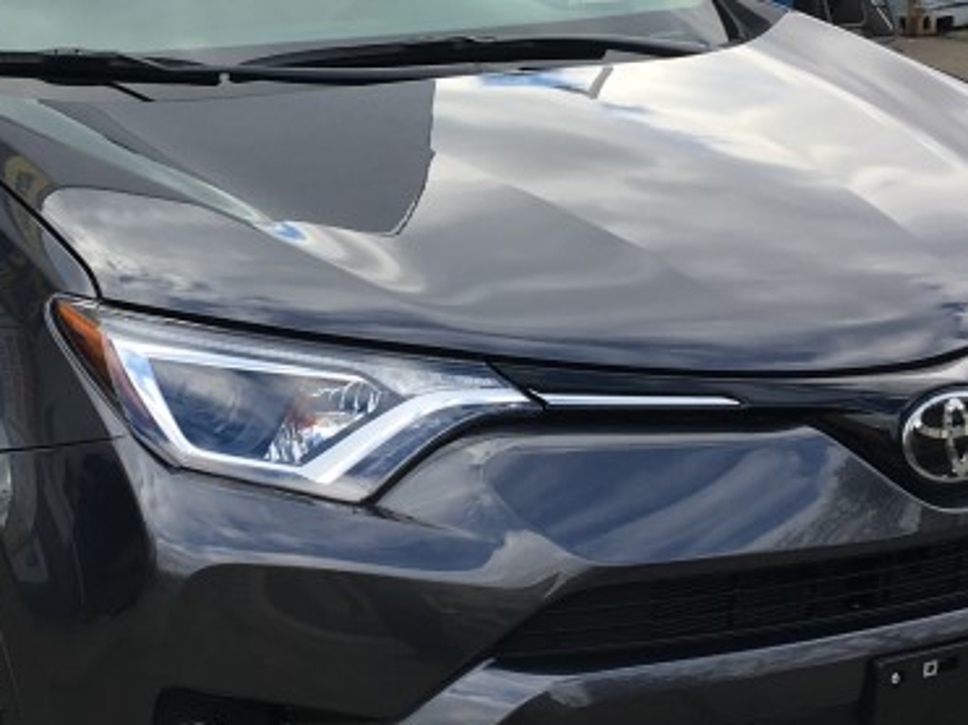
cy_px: 271
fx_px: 2236
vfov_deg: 18.4
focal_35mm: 80
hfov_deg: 24.3
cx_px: 295
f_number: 2.2
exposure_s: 1/340
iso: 25
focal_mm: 4.15
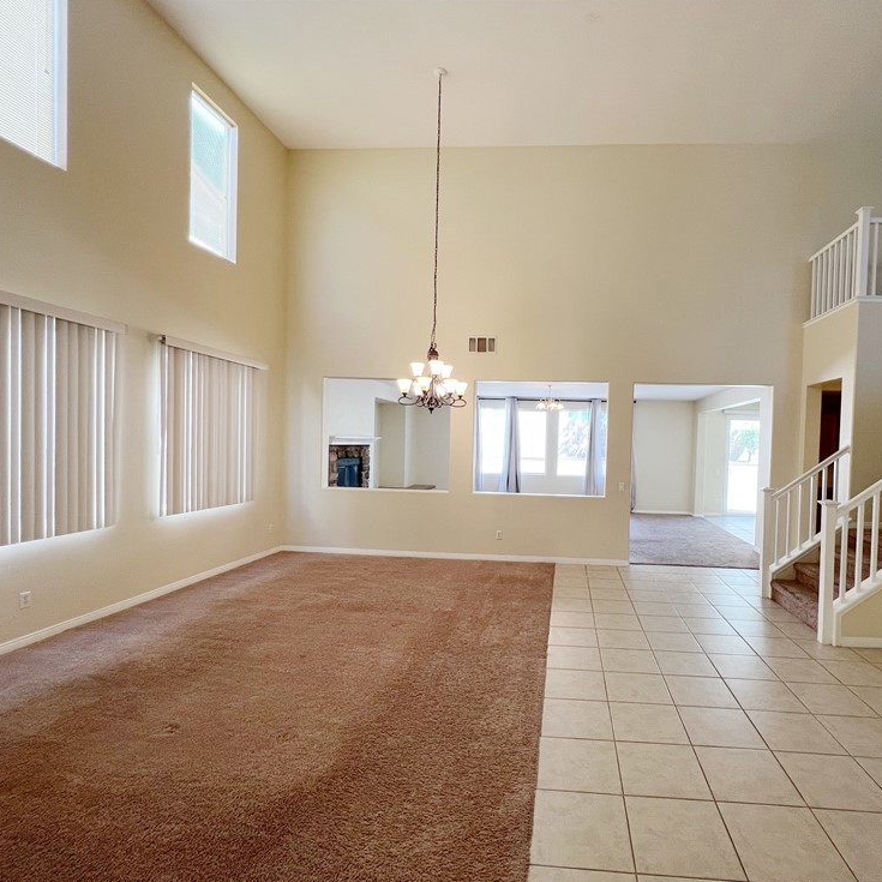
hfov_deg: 86.2
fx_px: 461
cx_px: 533
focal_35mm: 16
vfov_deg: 87.4
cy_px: 454
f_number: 1.8
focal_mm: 1.57
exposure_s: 1/120
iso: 160
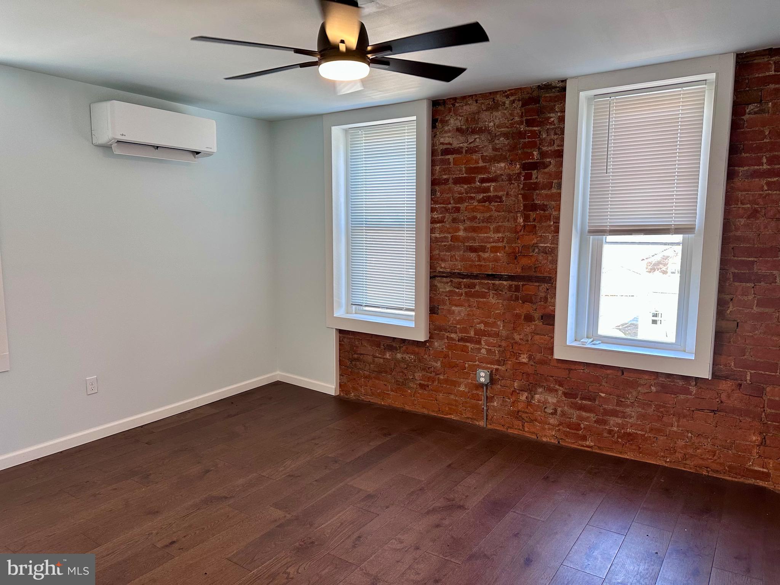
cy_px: 292
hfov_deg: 71.6
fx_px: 541
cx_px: 390
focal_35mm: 24
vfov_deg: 56.8
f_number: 1.78
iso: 160
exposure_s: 1/120
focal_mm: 6.86
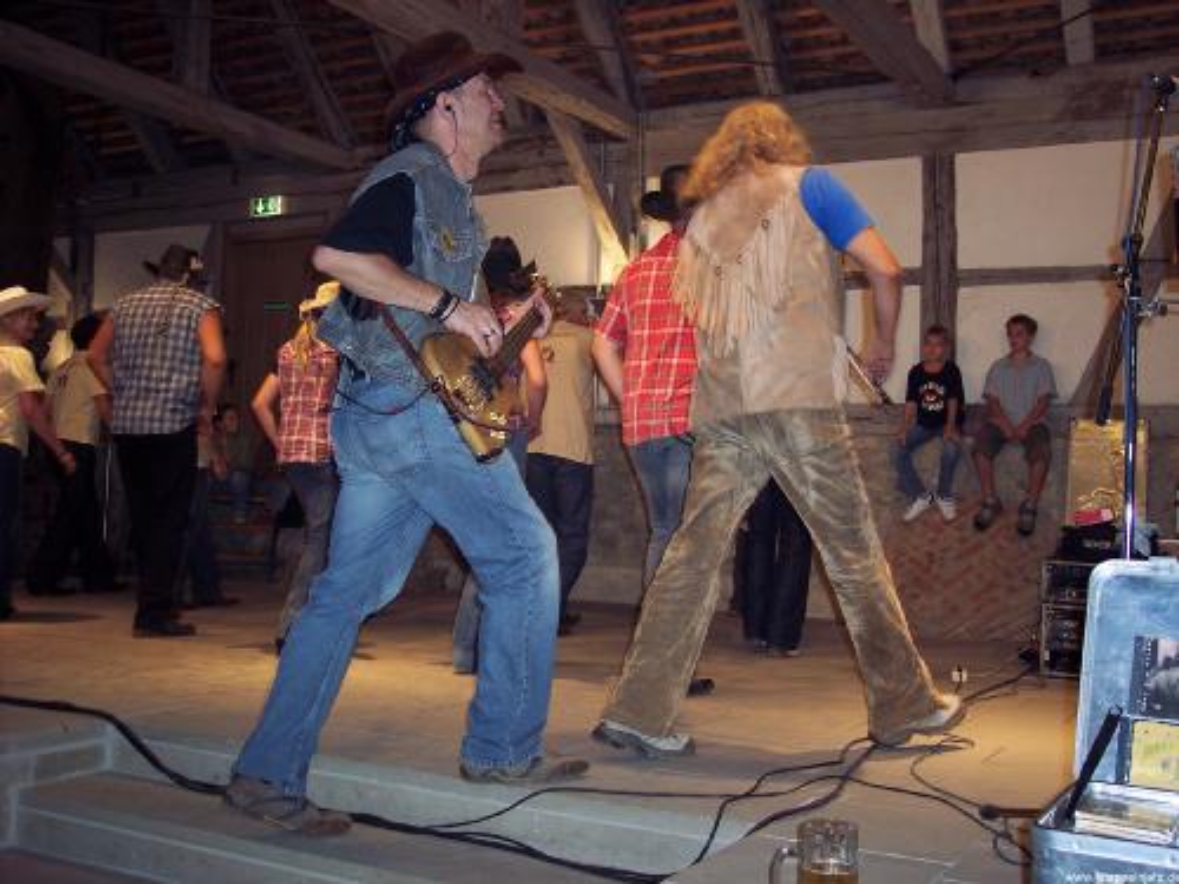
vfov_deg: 36.8
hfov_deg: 47.9
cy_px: 442
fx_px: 1328
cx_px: 590
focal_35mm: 39
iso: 100
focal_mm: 8
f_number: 2.8
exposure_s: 1/60
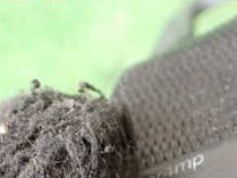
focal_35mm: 86
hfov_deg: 21.9
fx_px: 589
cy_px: 231
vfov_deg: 16.3
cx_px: 242
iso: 800
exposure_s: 1/100
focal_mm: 5.4
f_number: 2.3
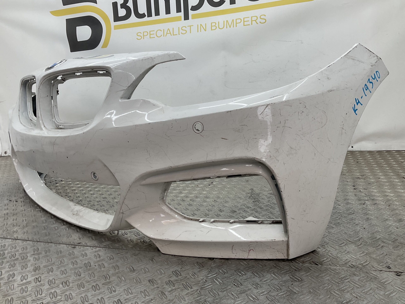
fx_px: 339
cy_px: 152
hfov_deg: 61.7
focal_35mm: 29
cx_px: 202
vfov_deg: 48.2
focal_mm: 3
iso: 16
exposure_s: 1/109
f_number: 1.8
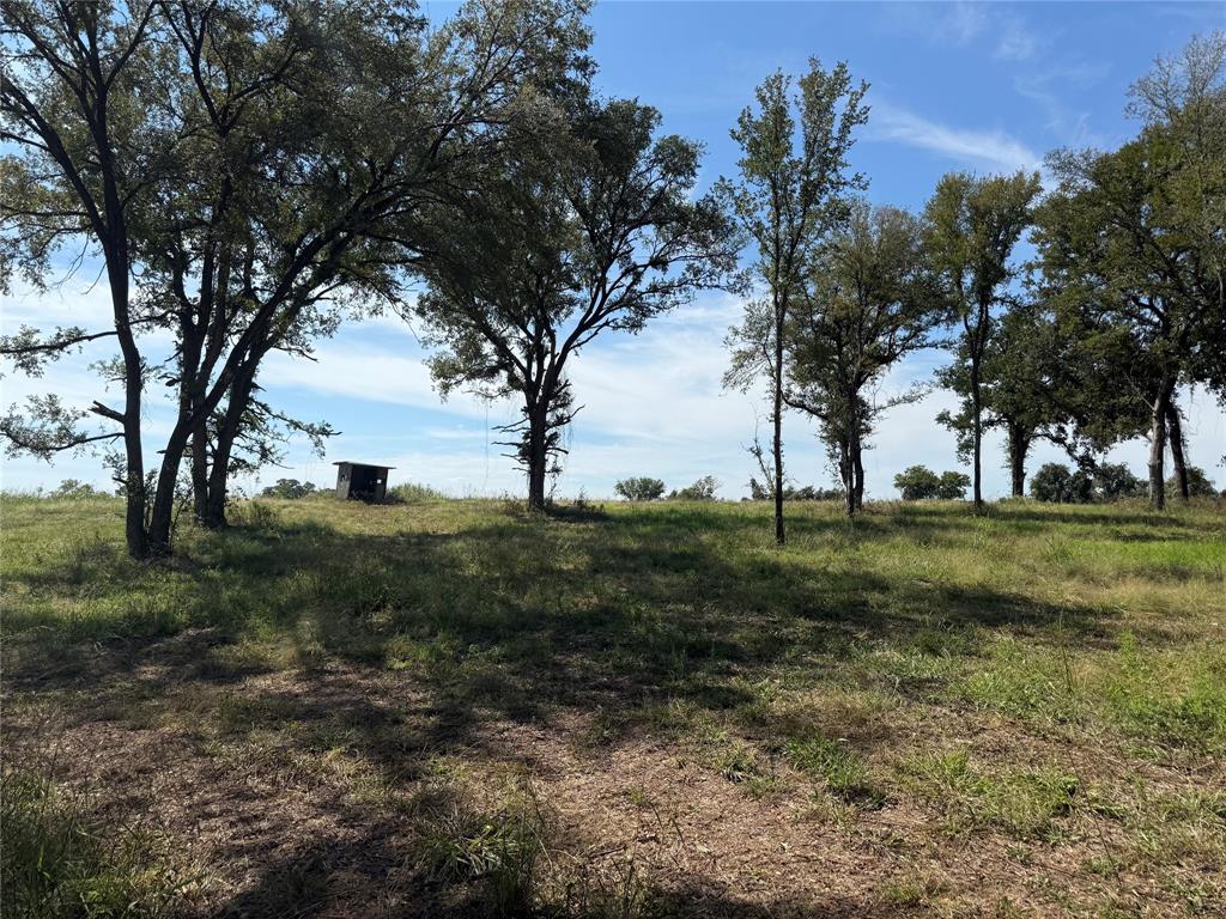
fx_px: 850
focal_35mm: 24
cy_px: 460
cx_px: 613
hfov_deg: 71.6
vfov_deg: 56.8
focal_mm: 6.76
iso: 80
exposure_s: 1/6173
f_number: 1.78
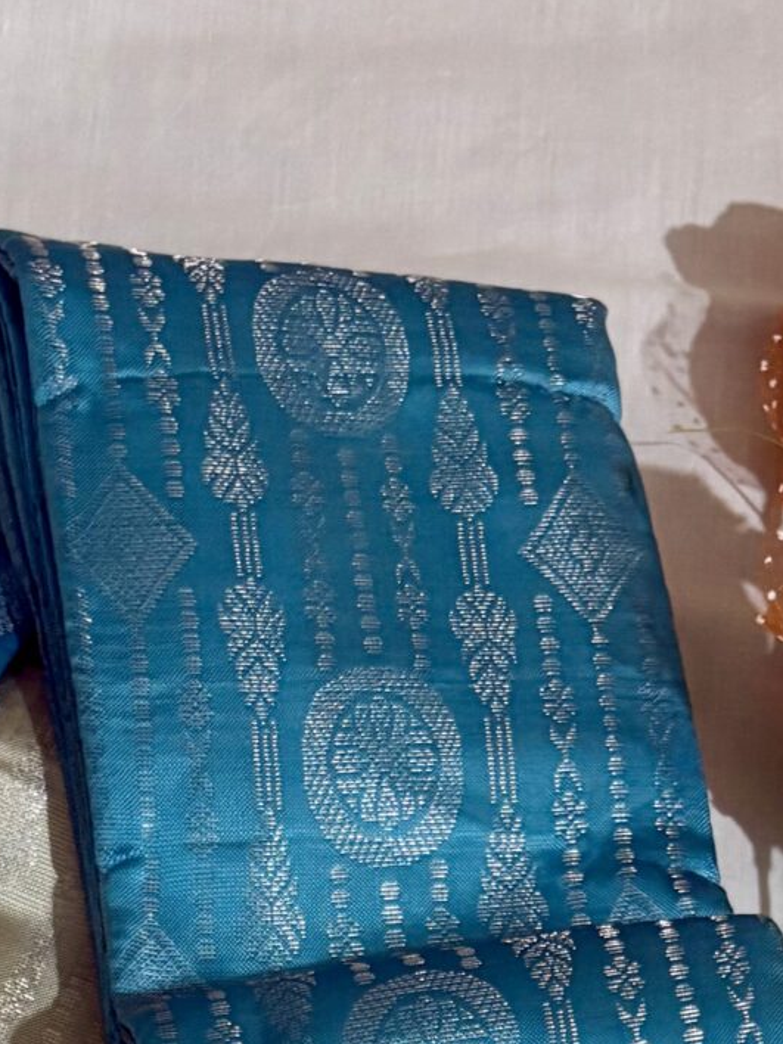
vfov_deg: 18.5
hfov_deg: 15.7
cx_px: 267
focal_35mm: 94
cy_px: 1553
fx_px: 2835
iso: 320
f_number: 1.6
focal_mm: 5.96
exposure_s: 1/50
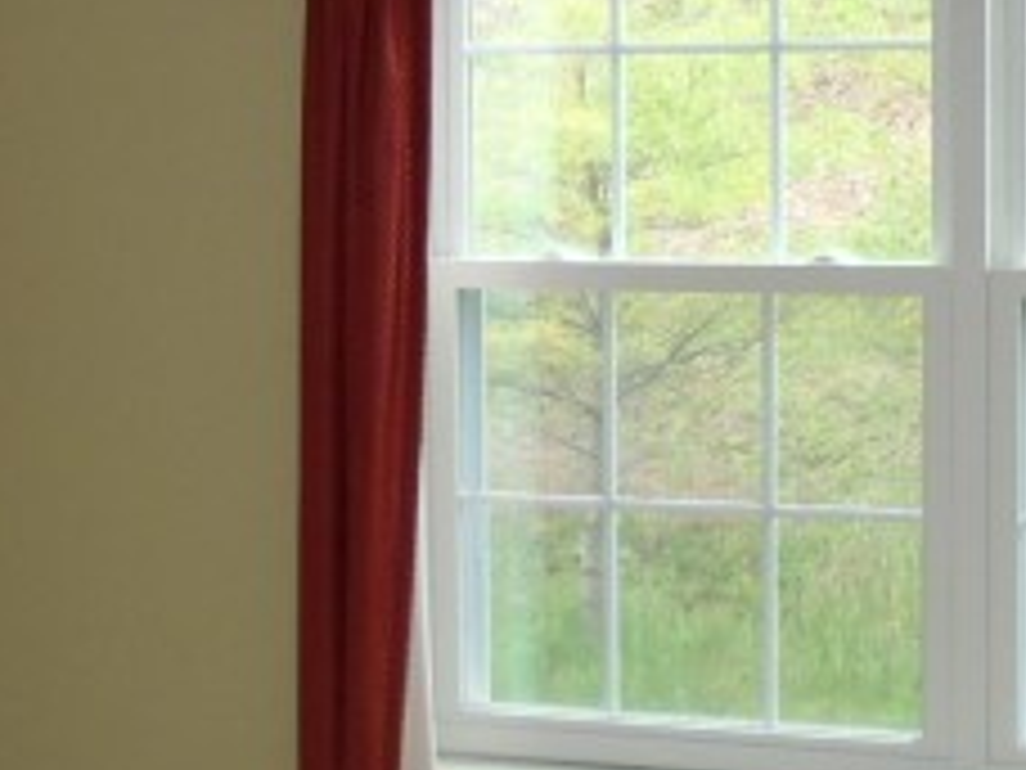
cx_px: 886
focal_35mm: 101
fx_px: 2994
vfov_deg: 14.6
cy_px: 396
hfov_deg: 19.2
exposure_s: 1/40
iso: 320
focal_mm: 6.45
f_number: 4.5
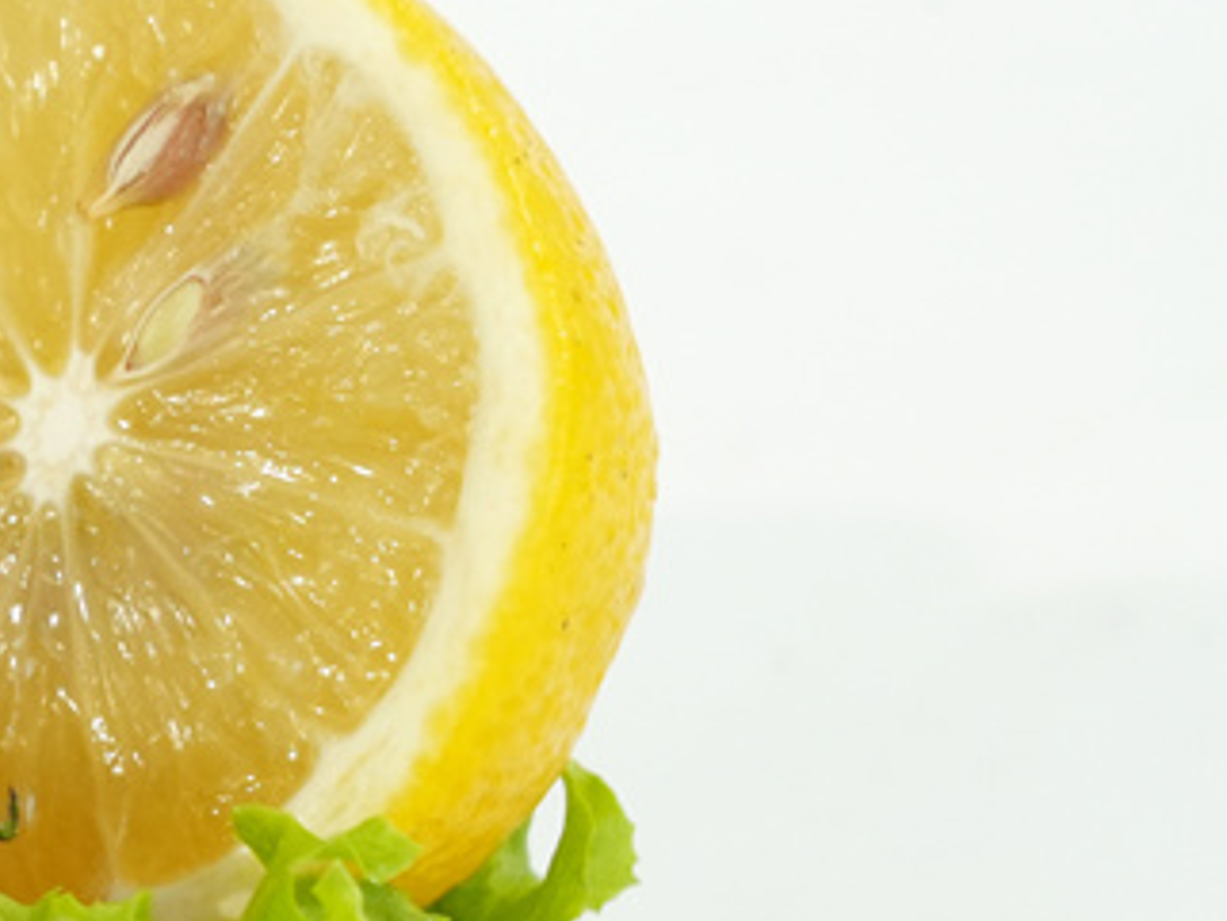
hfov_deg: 5.2
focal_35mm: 377
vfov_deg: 3.9
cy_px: 512
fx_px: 13368
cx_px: -1040
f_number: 11
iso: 2000
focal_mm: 105
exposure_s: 1/125
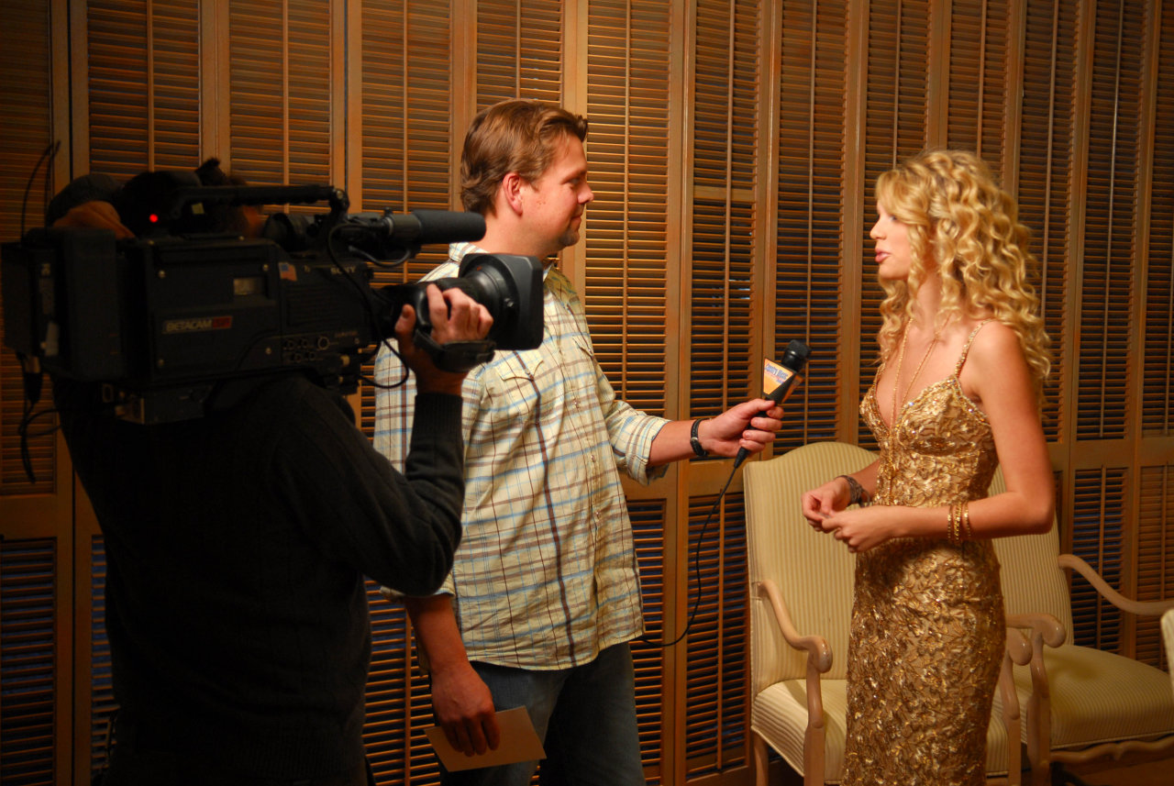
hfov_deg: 42.3
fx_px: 1518
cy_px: 393
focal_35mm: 46
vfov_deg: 29.0
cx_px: 587
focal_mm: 31
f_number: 3.2
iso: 250
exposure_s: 1/40
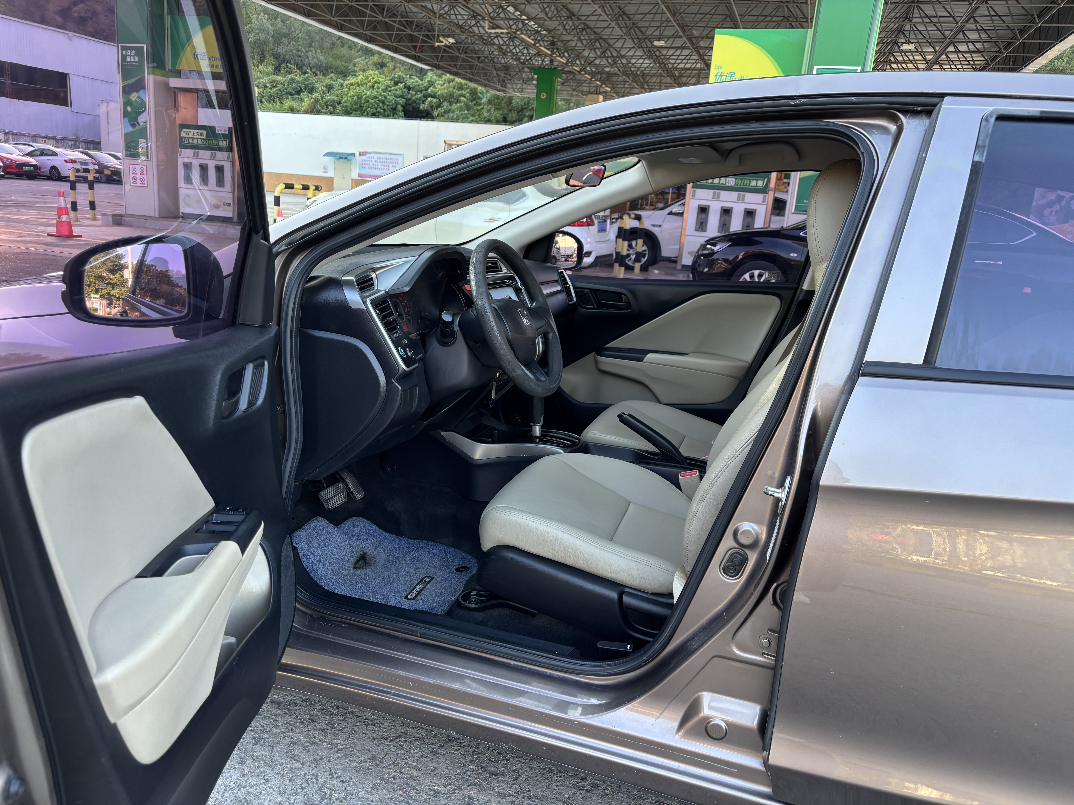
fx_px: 807
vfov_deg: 53.1
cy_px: 402
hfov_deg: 67.3
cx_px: 537
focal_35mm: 26
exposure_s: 1/121
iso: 64
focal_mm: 5.96
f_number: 1.6
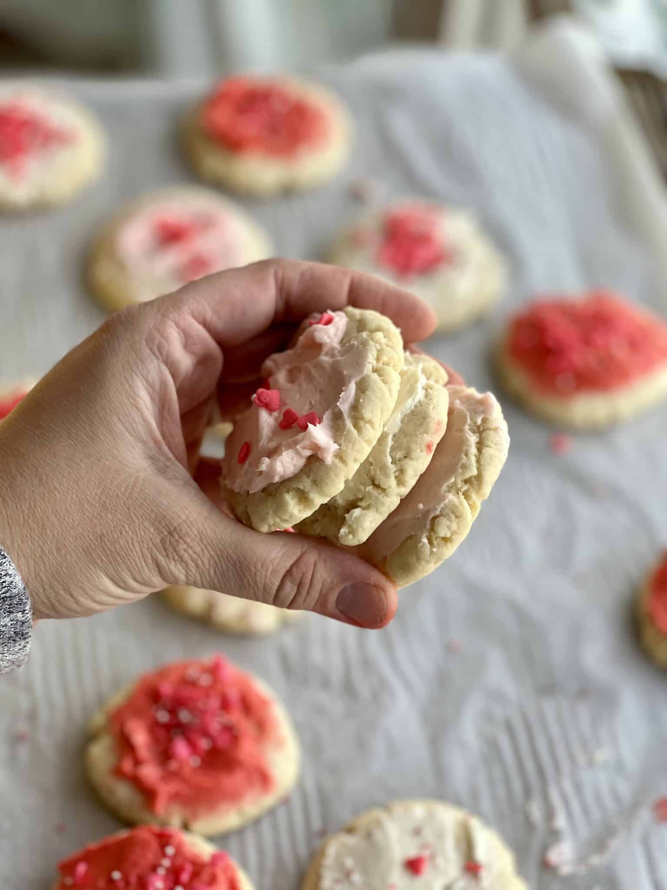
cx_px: 334
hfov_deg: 19.1
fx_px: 1978
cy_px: 445
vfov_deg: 25.3
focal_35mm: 77
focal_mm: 9
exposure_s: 1/121
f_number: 2.8
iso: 50
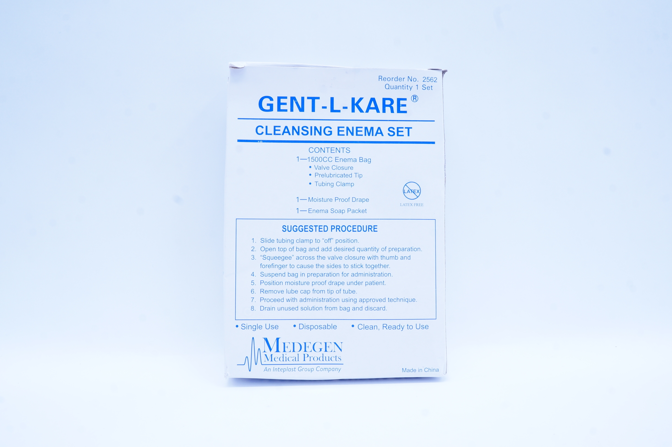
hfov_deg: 59.5
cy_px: 224
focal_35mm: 32
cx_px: 336
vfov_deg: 41.6
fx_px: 587
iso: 400
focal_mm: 21
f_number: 14
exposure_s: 1/10
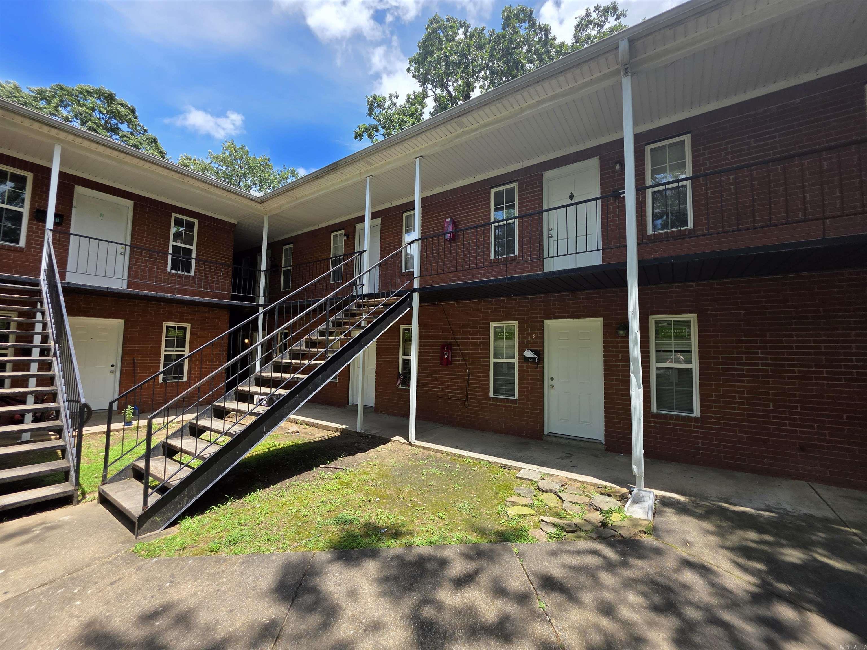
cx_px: 434
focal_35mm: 13
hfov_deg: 106.2
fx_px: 326
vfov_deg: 89.9
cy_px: 325
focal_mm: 2.2
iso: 40
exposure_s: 1/1030
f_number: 1.9
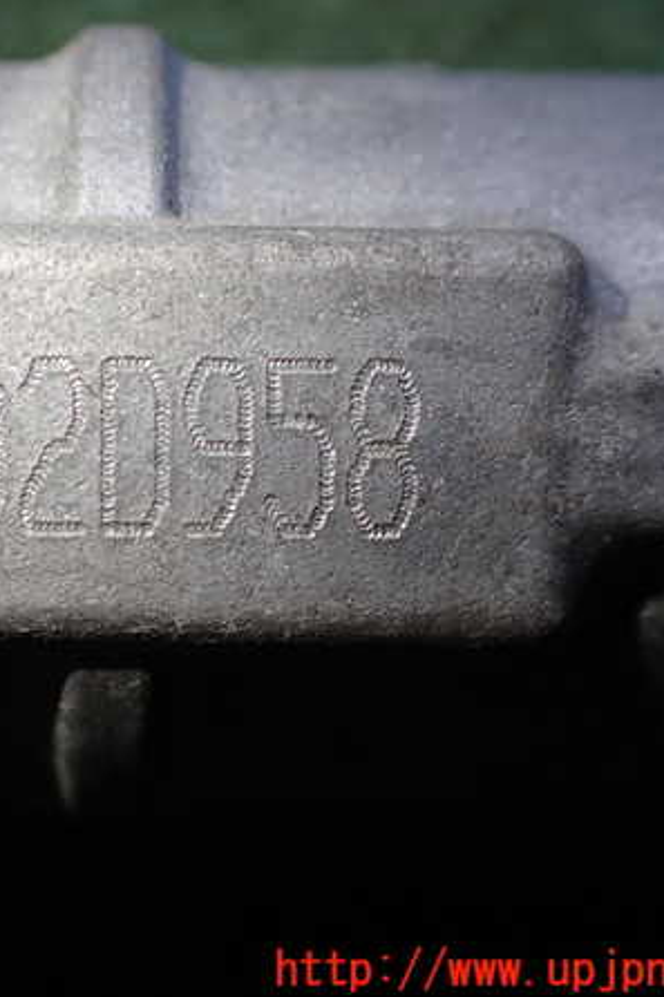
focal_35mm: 42
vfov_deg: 46.4
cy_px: 496
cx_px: 110
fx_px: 1163
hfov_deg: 30.9
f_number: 2.3
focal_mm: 5.4
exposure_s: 1/125
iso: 100
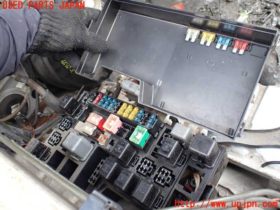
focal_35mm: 30
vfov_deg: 46.8
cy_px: 105
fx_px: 243
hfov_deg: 60.0
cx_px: 140
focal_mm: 5.4
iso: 250
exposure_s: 1/125
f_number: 2.3
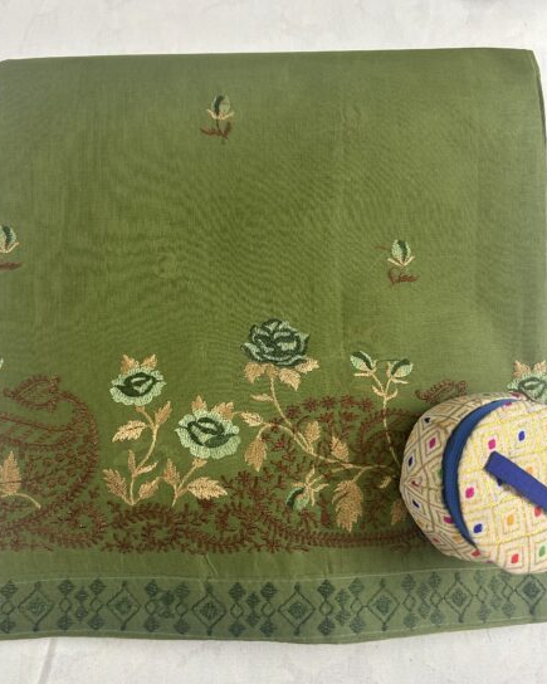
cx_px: 270
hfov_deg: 51.5
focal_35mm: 28
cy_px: 357
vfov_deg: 62.2
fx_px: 567
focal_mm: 5.7
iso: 125
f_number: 1.5
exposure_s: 1/68
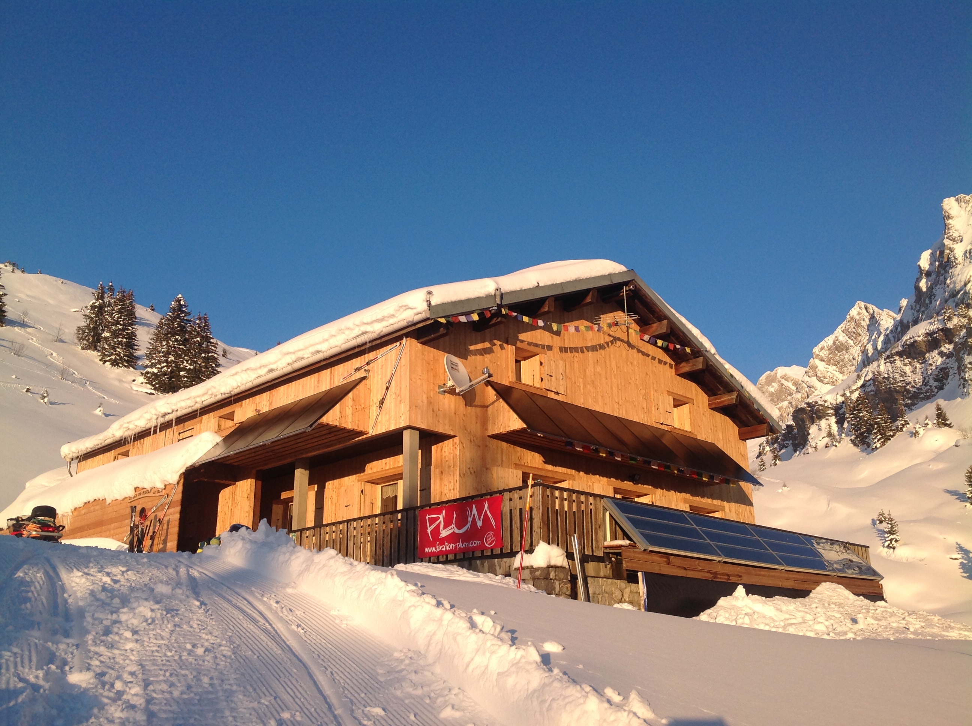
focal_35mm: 35
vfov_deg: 40.6
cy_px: 363
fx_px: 981
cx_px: 486
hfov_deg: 52.7
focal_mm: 4.28
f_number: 2.4
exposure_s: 1/1259
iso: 50
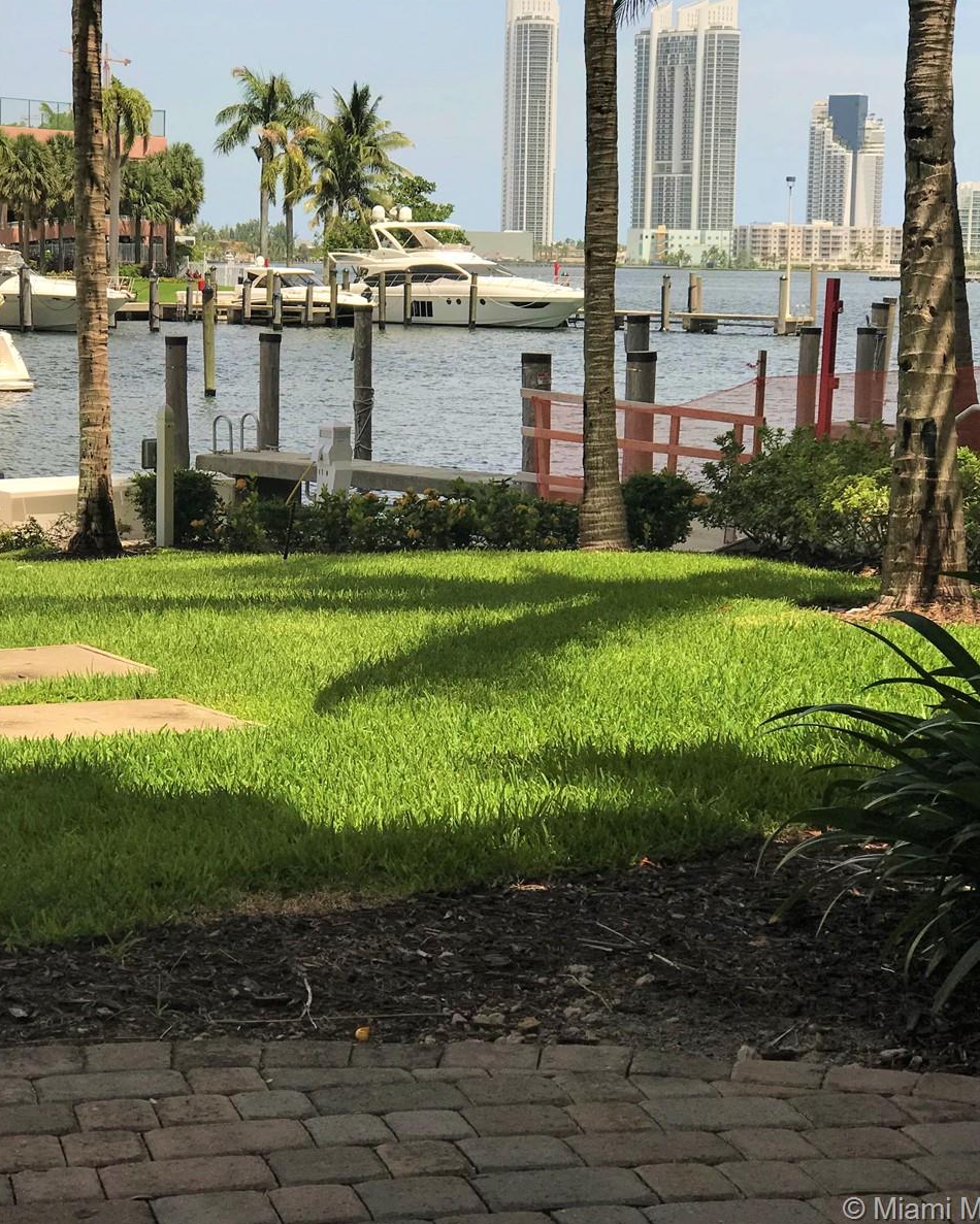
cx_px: 353
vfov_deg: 25.4
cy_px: 611
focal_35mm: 75
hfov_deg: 20.4
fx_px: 2718
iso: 20
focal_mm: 6.6
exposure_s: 1/1140
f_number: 2.8
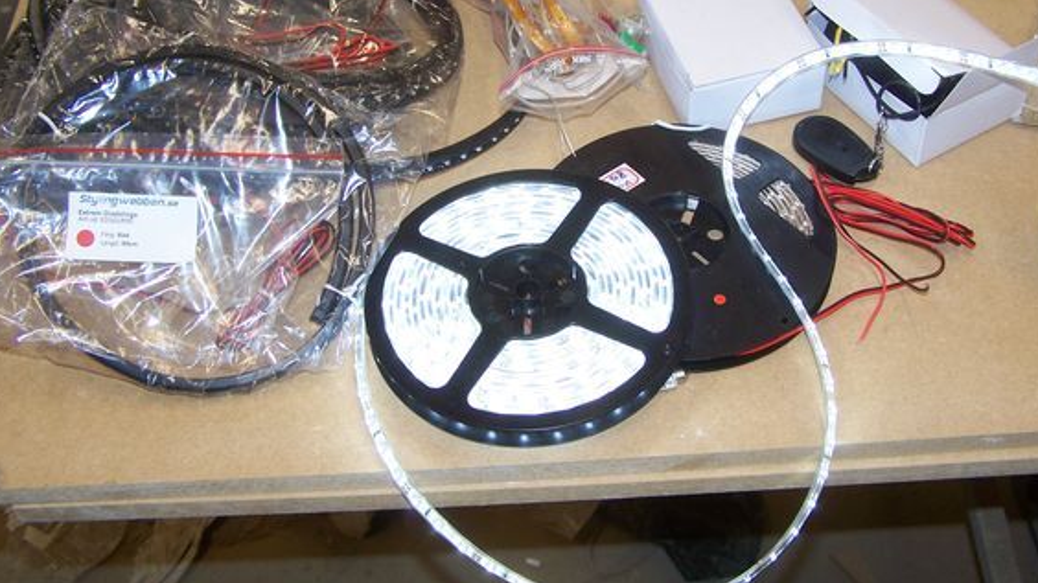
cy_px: 234
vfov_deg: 25.4
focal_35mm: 47
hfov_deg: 43.7
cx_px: 548
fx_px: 1293
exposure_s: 1/60
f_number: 2.8
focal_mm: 6.3
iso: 80
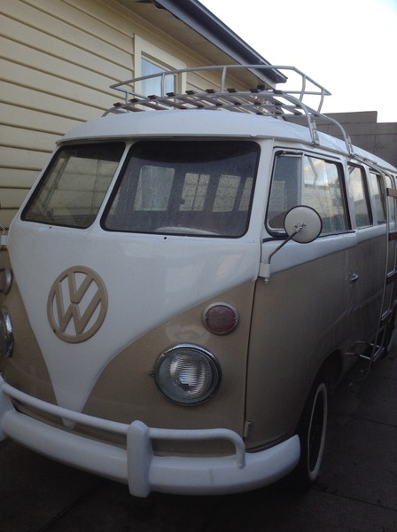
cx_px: 198
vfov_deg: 55.4
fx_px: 506
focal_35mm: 33
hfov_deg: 42.8
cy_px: 266
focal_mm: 3.3
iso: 50
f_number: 2.4
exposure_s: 1/120
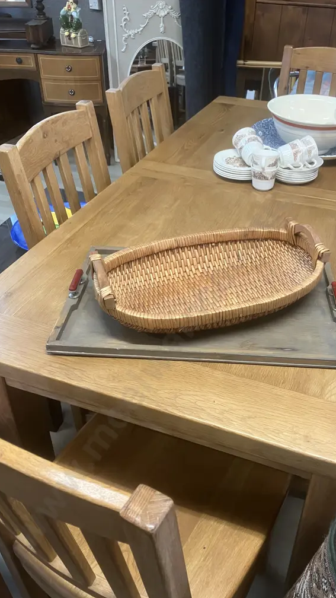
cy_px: 303
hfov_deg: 37.6
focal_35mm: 31
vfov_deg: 62.6
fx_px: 491
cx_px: 204
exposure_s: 1/50
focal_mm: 3.99
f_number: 1.8
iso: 160
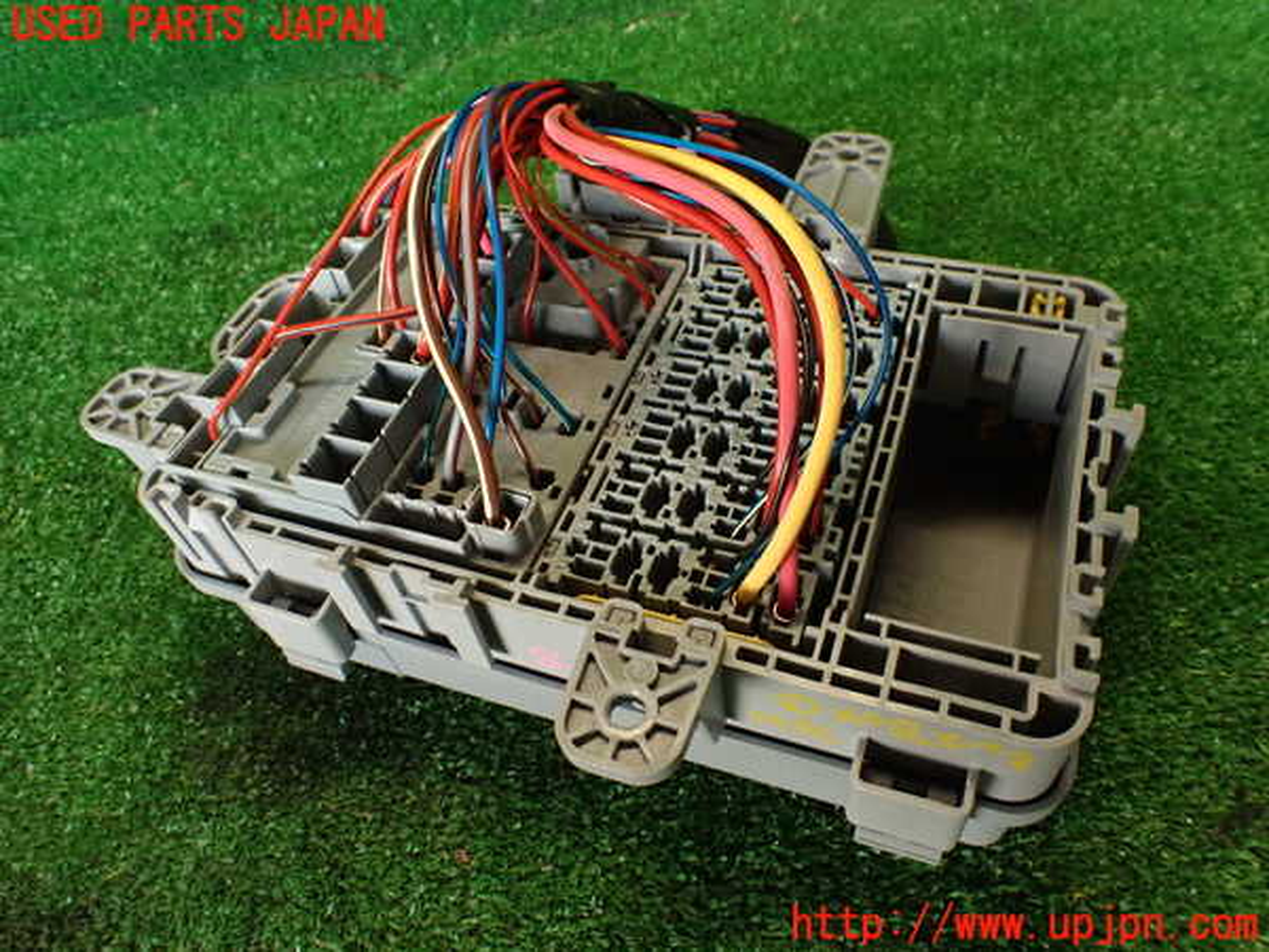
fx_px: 916
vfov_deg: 54.9
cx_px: 634
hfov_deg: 69.4
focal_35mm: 25
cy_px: 476
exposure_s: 1/25
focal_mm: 4.5
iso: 800
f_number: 8
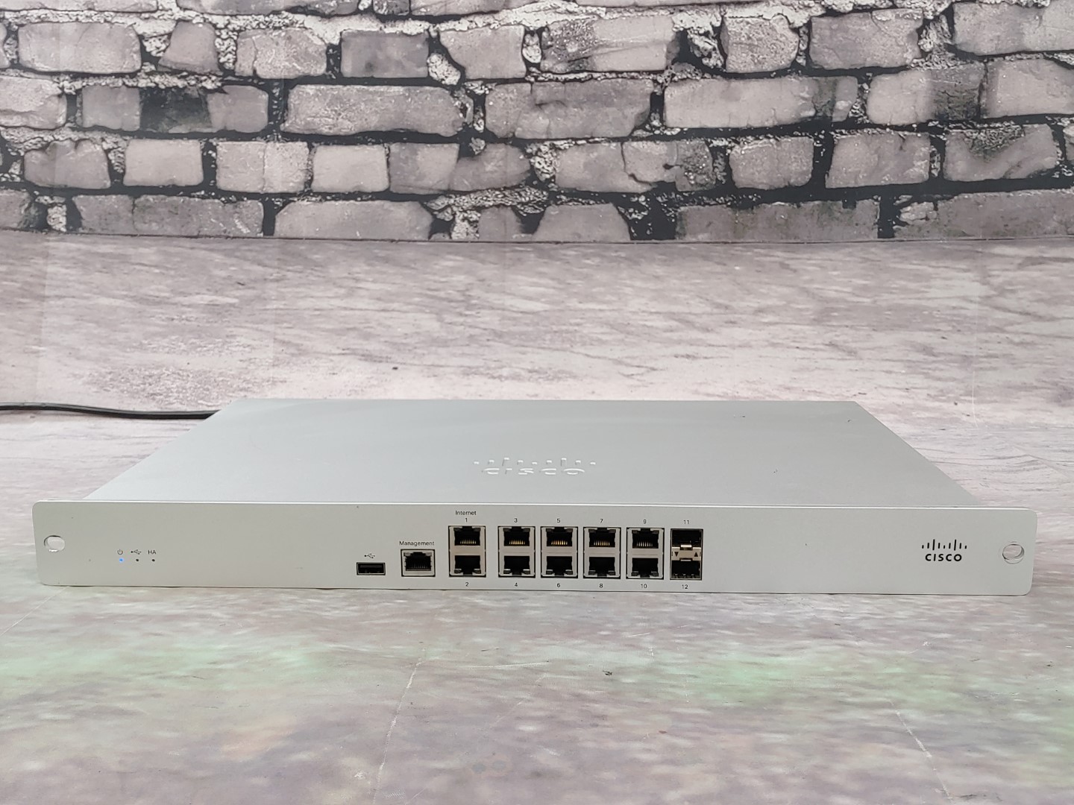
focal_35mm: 33
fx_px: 1024
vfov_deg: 42.9
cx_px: 537
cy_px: 402
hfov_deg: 55.4
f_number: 1.8
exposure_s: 1/60
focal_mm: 4.36
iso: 50
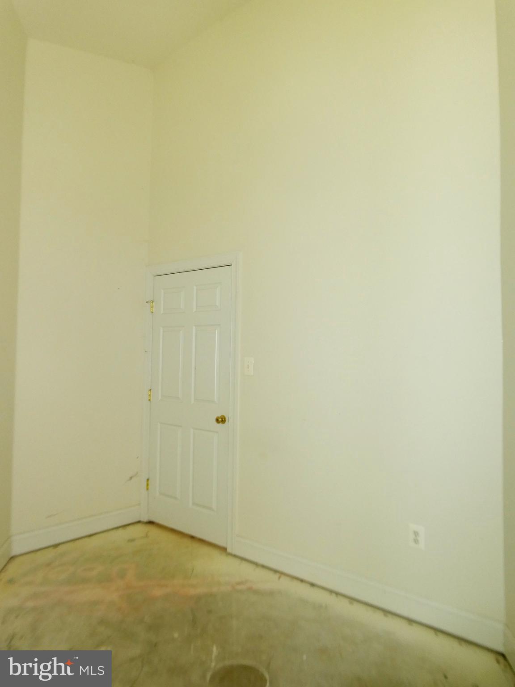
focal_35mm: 24
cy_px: 344
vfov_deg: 71.6
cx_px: 258
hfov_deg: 56.8
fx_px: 476
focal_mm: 4.3
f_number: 3.3
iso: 80
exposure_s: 1/60
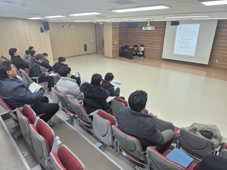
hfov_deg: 73.9
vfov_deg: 58.9
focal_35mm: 23
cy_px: 85
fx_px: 151
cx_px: 114
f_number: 1.8
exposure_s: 1/120
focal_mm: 5.4
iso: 100
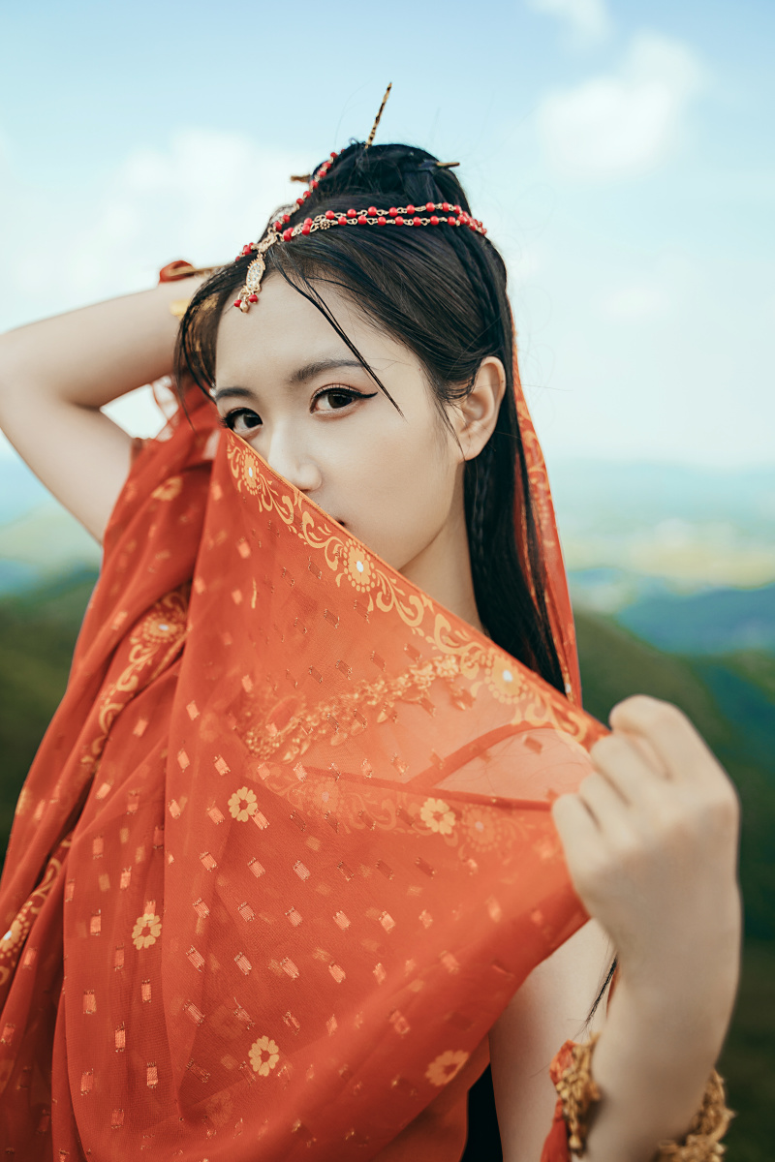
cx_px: 388
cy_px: 581
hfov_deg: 28.6
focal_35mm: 47
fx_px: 1518
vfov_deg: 41.9
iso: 100
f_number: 2.8
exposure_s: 1/1000
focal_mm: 47
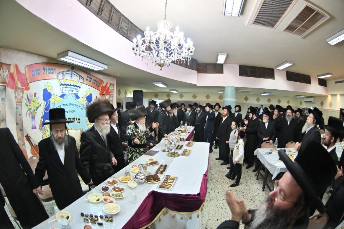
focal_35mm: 15
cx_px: 172
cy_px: 114
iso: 640
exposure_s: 1/125
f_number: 2.8
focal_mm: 10.5
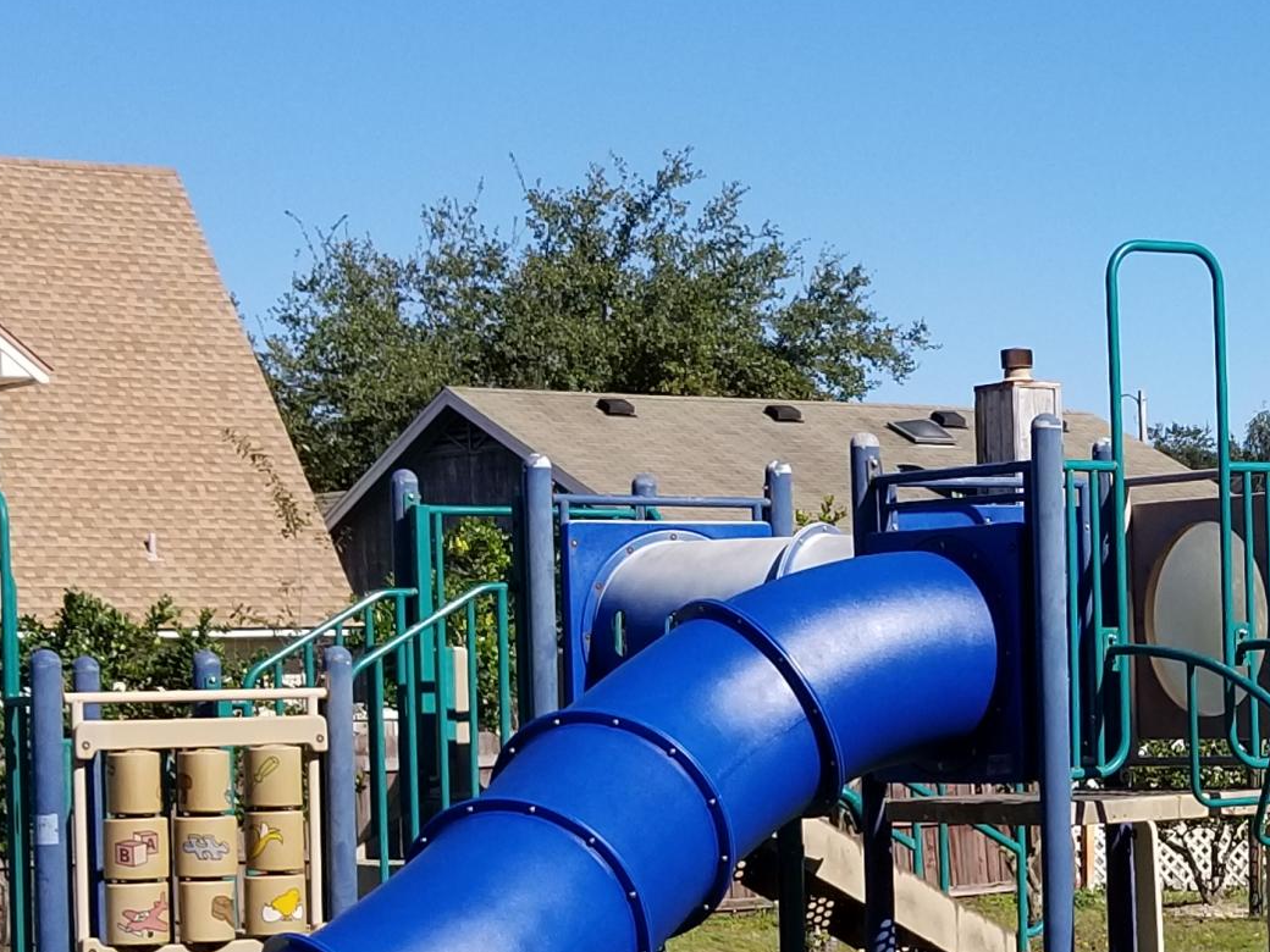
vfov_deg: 19.4
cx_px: 1382
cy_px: 810
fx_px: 2752
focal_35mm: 75
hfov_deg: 24.3
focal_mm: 4.25
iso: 50
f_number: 1.7
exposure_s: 1/2801
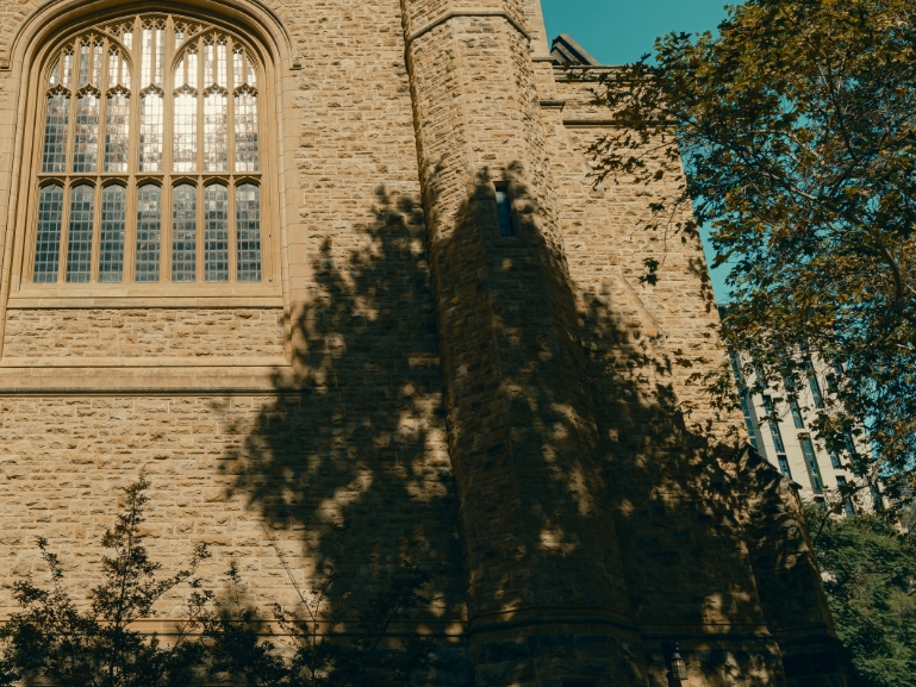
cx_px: 197
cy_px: 324
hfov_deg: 45.7
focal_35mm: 39
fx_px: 1032
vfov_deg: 36.8
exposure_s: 1/750
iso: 200
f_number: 5.6
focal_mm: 25.2
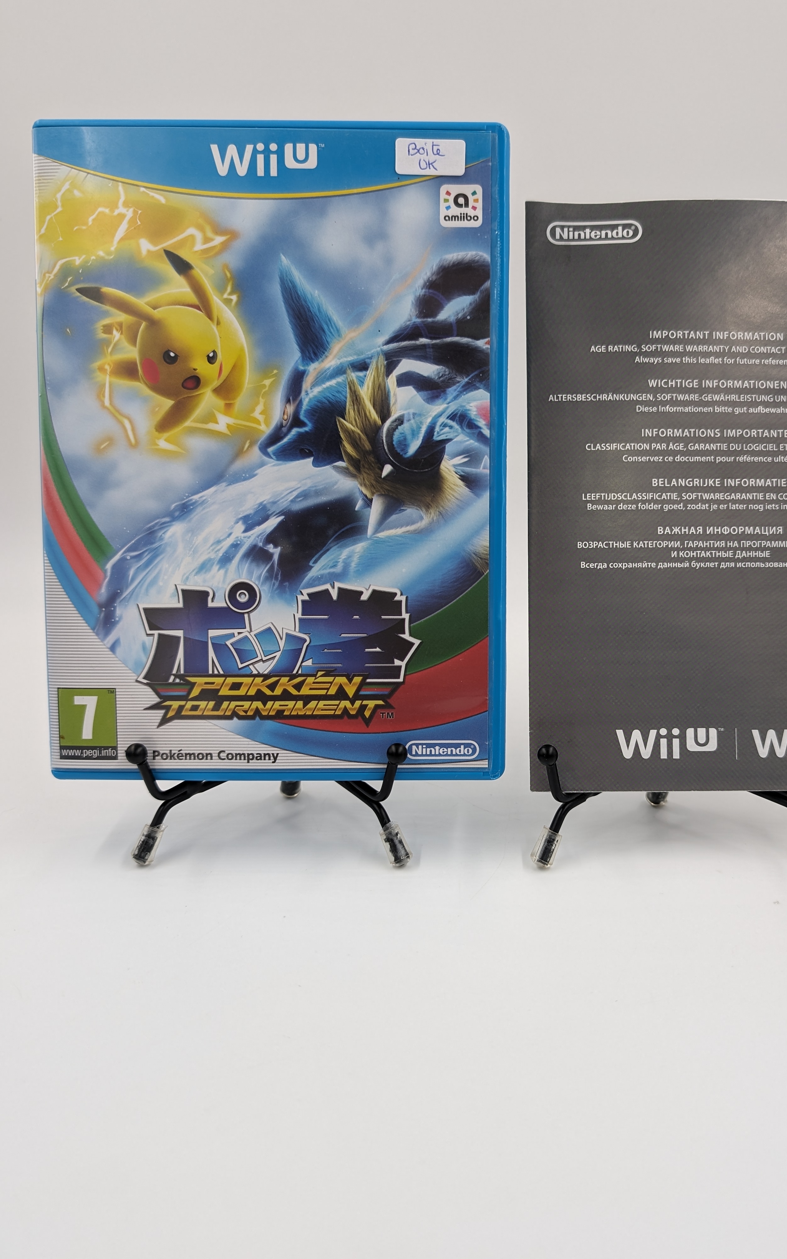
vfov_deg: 70.4
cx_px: 473
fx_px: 892
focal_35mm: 26
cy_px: 630
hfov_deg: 47.3
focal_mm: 6.9
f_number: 1.68
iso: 58
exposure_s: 1/49.8
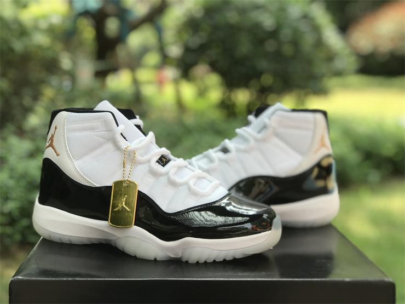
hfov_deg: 33.8
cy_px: 152
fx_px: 667
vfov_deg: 25.7
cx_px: 202
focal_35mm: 57
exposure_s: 1/123
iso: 20
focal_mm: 6.6
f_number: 2.8
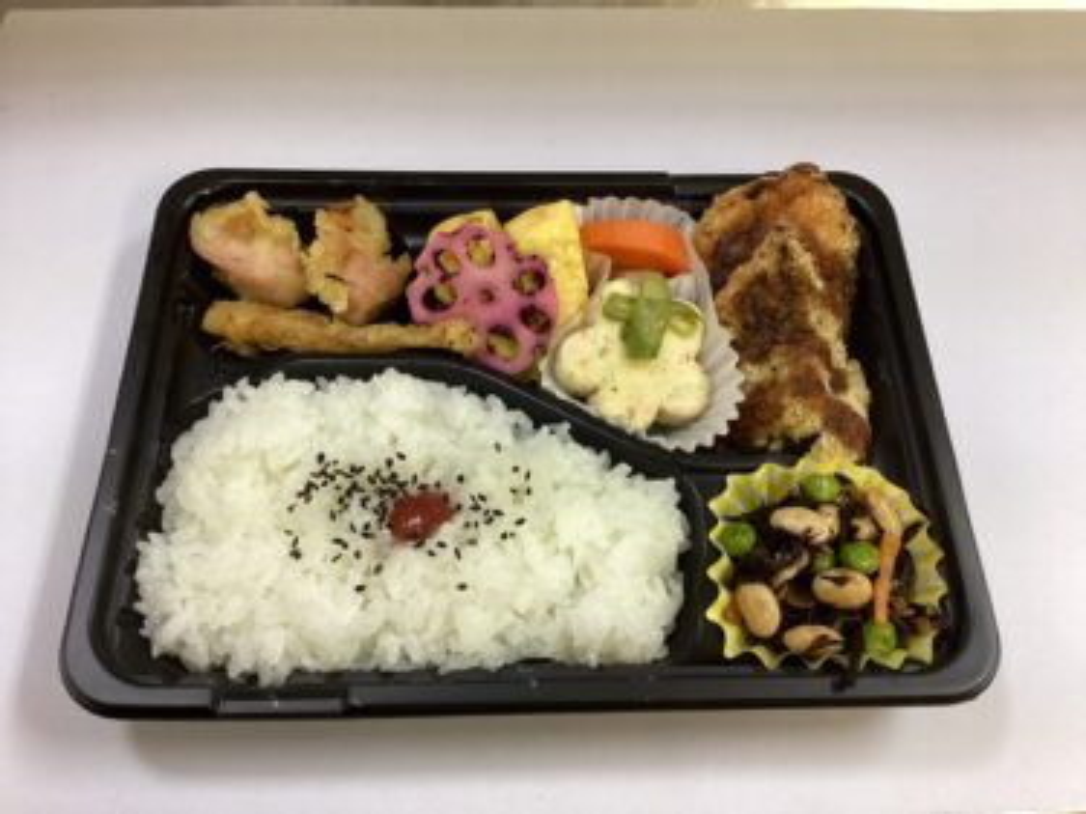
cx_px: 543
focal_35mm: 31
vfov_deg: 45.4
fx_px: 972
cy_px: 407
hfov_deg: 58.4
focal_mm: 3.3
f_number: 2.4
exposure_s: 1/50
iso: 125
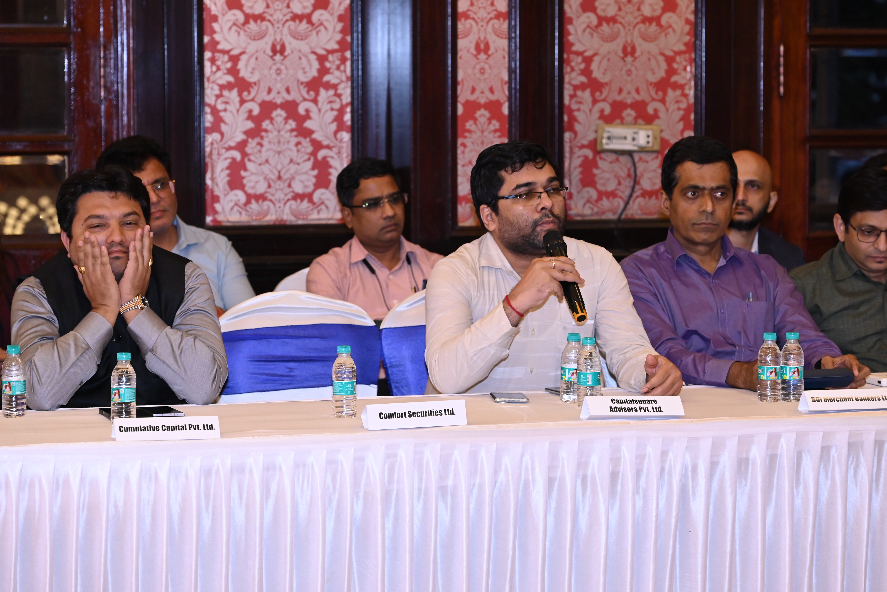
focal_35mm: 99
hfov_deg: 20.6
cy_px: 296
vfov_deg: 13.8
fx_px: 2440
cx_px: 444
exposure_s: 1/125
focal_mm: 99
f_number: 5
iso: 3200
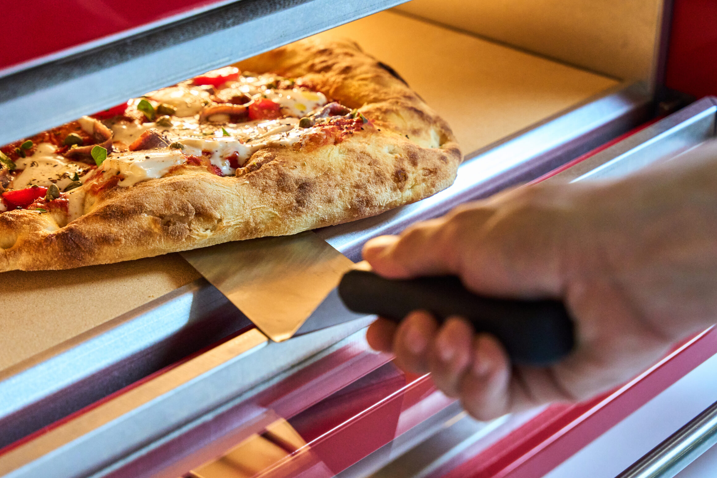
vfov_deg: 17.7
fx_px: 1534
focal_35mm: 77
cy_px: 220
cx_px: 326
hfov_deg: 26.3
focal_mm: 70
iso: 3200
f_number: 5
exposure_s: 1/125
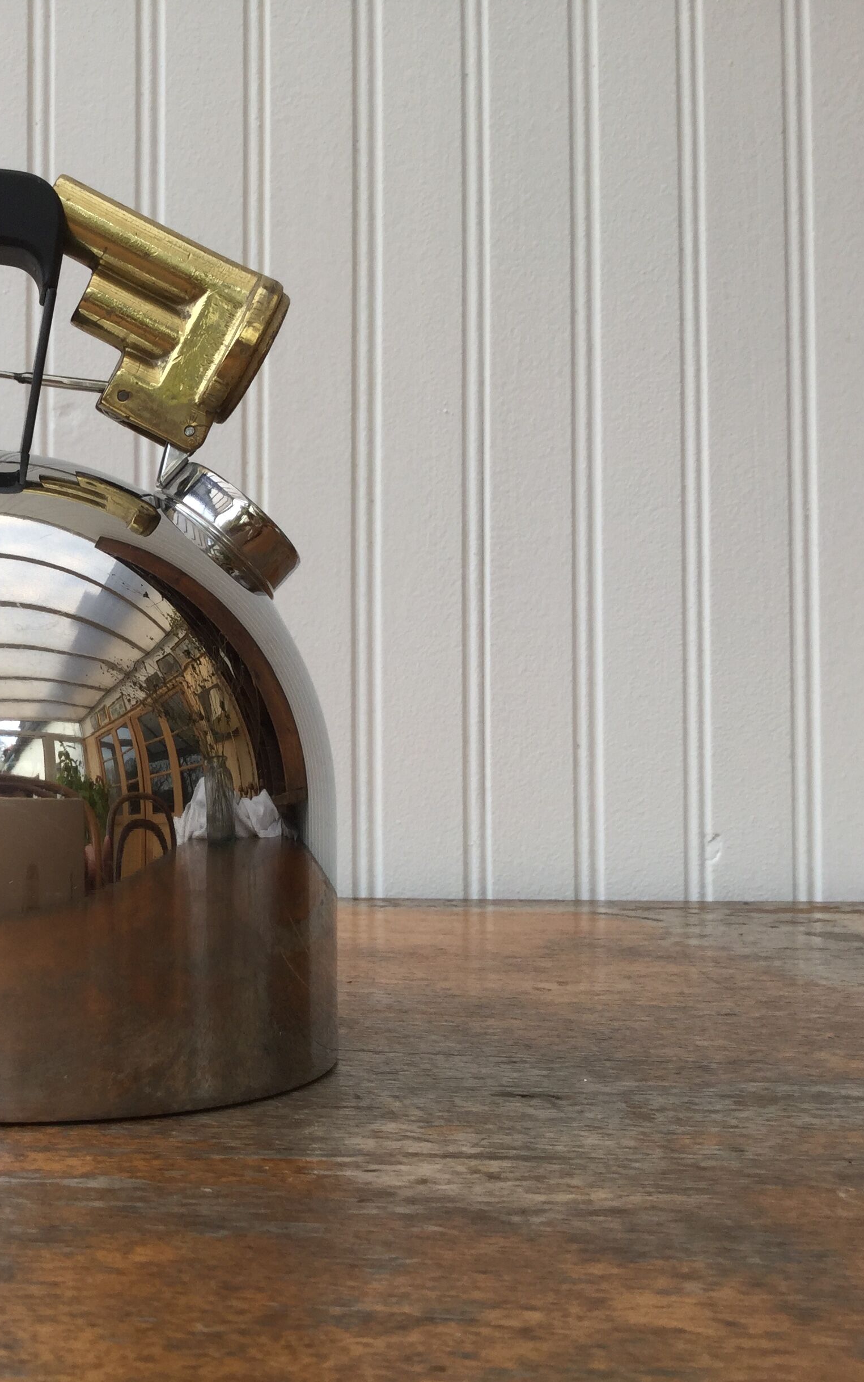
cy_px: 689
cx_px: -32
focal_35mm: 44
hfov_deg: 27.3
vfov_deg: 45.3
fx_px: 1657
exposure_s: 1/50
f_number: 2.4
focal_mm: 3.3
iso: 25
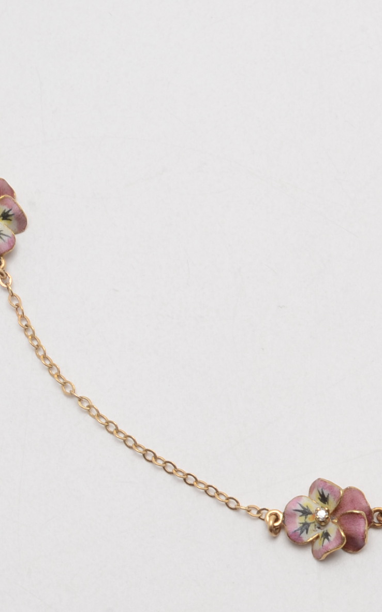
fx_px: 2916
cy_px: 414
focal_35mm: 175
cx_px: 347
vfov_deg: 12.0
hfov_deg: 7.5
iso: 200
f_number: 18
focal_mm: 55
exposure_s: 1/125
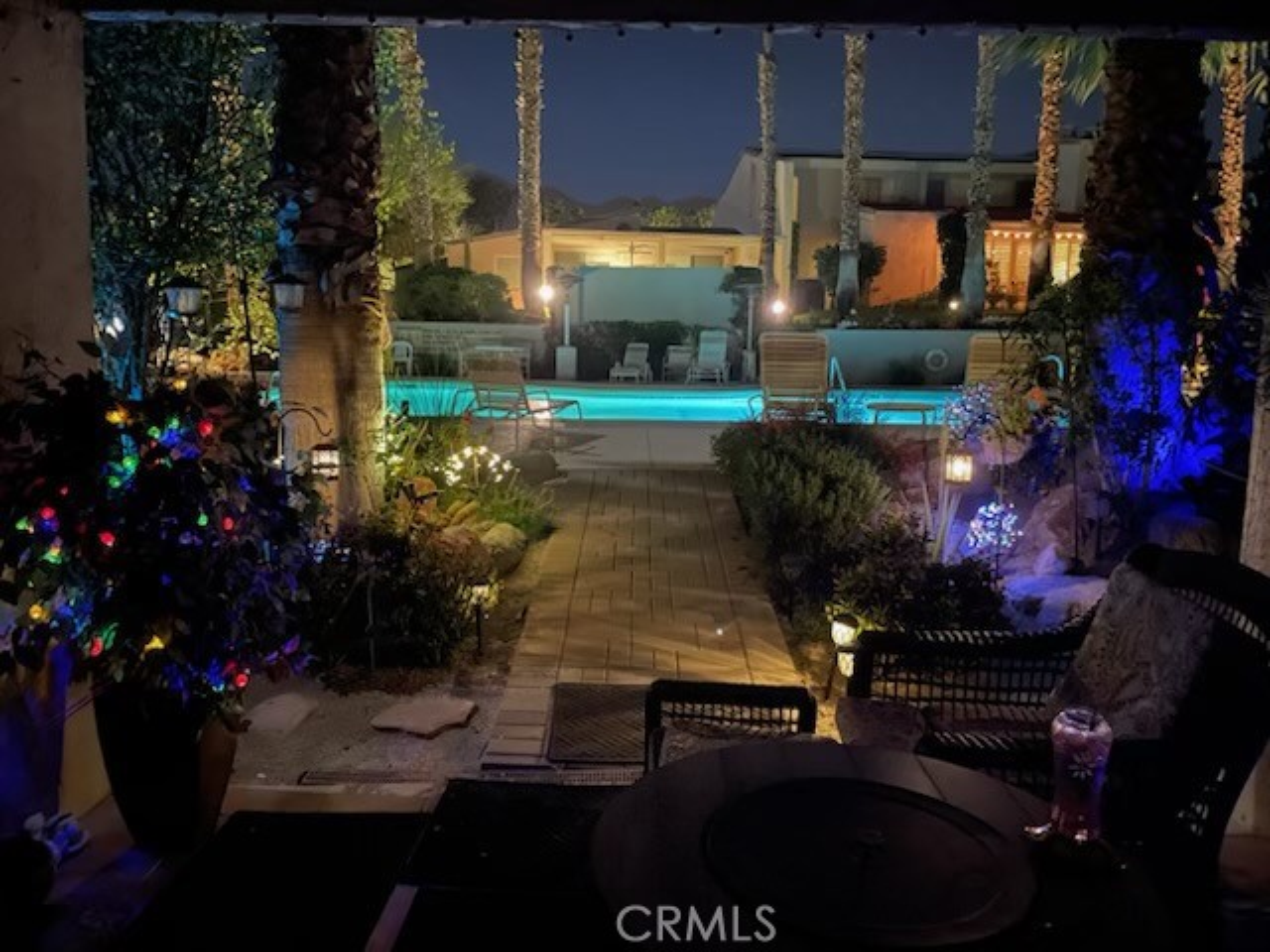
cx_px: 635
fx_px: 954
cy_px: 476
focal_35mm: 26
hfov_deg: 67.3
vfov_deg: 53.1
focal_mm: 4.2
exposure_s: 1/4
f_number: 1.6
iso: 1600
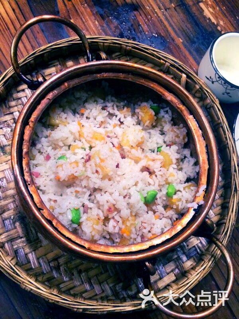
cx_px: 120
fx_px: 276
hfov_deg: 46.8
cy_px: 160
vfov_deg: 60.0
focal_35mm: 30
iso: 160
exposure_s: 1/30
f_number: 2.2
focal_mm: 4.12
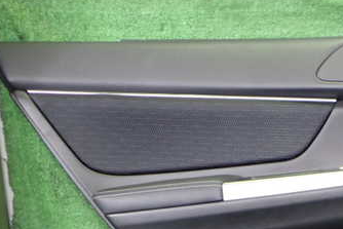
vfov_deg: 23.6
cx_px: 268
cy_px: 201
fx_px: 534
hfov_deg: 34.7
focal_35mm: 56
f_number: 2.3
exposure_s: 1/30
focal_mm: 5.4
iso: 640
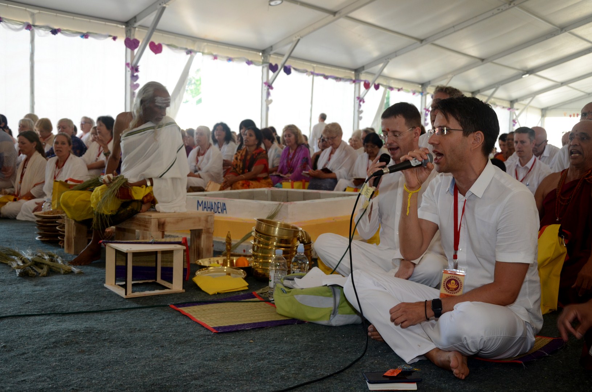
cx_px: 296
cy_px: 196
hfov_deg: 49.6
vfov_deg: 34.1
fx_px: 640
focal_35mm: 39
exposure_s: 1/50
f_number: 4.5
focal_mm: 26
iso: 400
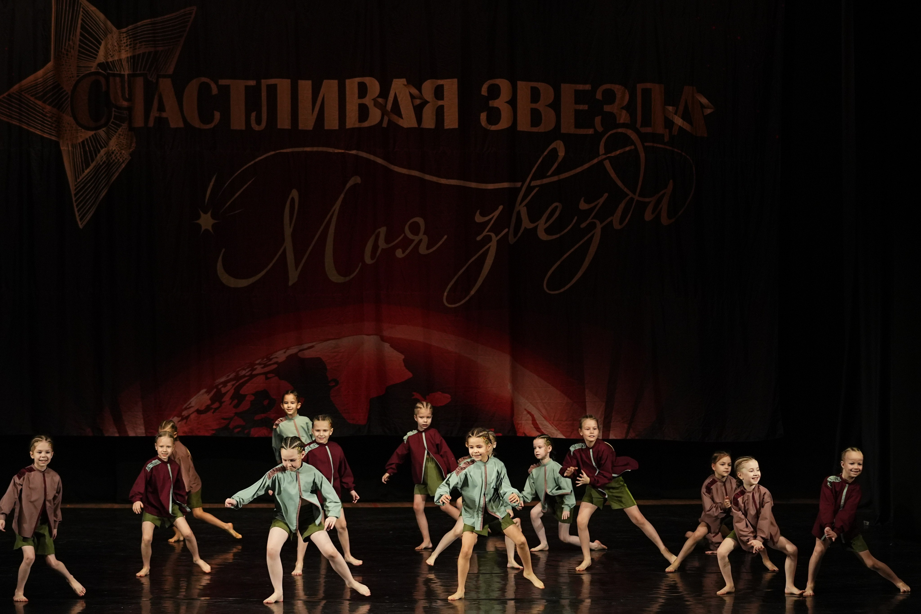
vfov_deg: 13.0
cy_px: 307
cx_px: 460
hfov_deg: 19.5
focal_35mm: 105
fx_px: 2686
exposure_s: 1/400
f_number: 2.8
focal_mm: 70
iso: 2500
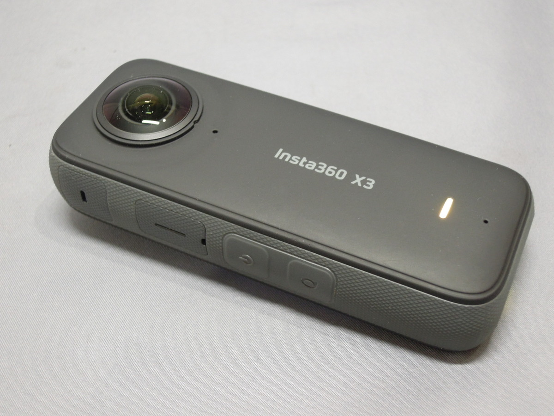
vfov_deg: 29.1
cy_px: 208
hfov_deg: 38.2
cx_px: 277
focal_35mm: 50
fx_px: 800
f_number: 3.3
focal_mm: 9
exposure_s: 1/25
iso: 400
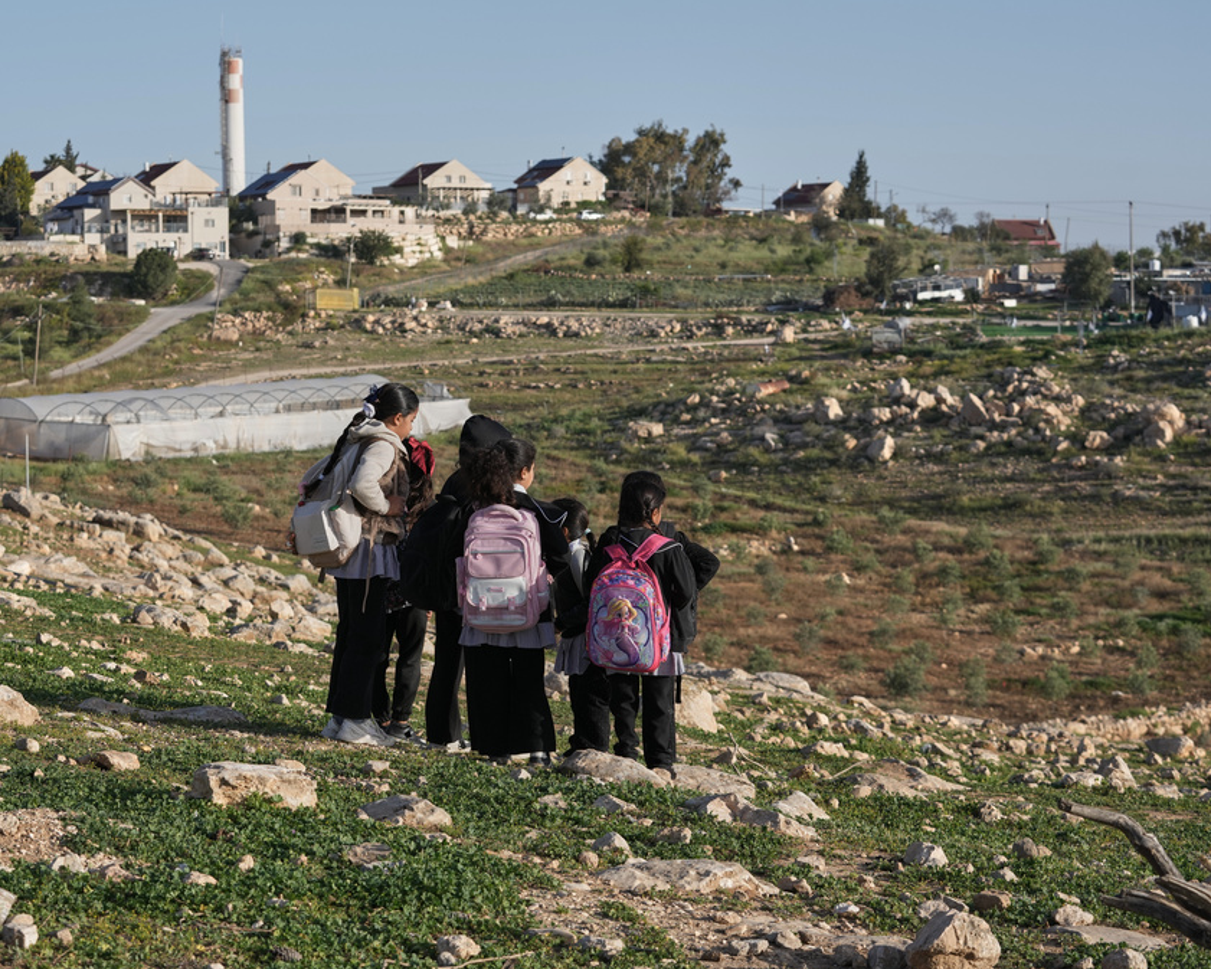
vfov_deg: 19.2
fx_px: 2868
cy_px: 490
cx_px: 495
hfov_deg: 23.8
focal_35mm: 80
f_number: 5.6
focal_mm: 70
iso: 320
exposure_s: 1/1000
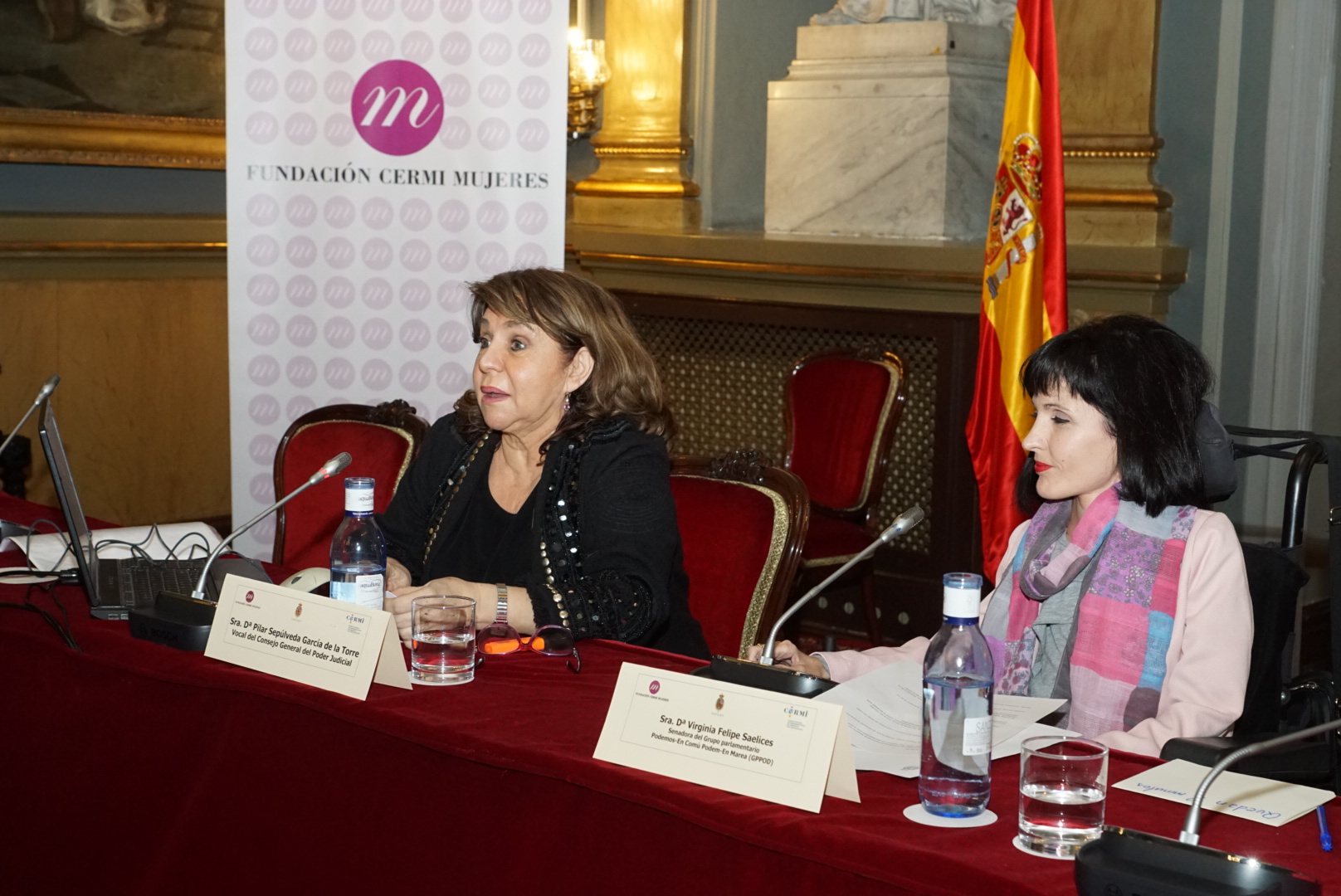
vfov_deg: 25.8
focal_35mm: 52
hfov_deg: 37.8
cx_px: 670
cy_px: 448
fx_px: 1957
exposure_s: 1/200
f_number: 5.6
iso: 1600
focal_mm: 35
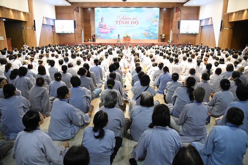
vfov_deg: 53.1
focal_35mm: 24
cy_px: 82
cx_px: 124
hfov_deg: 73.8
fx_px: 165
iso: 10000
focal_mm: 24
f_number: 4
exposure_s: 1/125
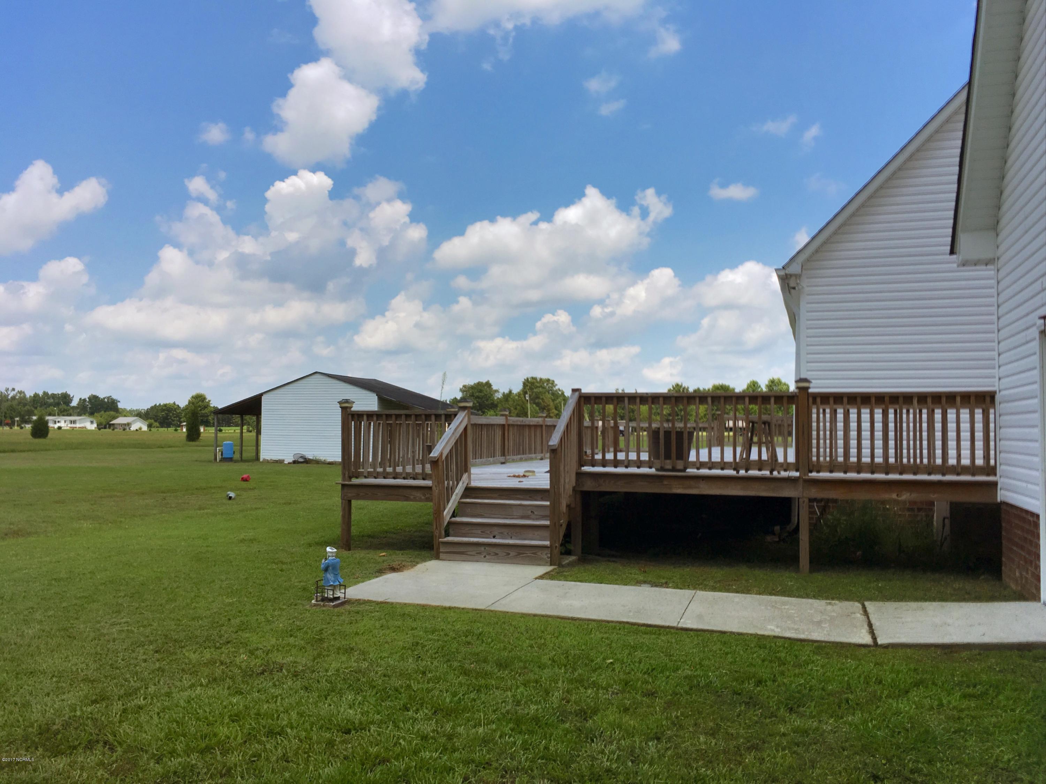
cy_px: 392
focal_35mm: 29
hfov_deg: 61.7
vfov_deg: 48.2
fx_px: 876
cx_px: 523
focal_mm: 4.15
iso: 25
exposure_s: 1/5128
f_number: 2.2
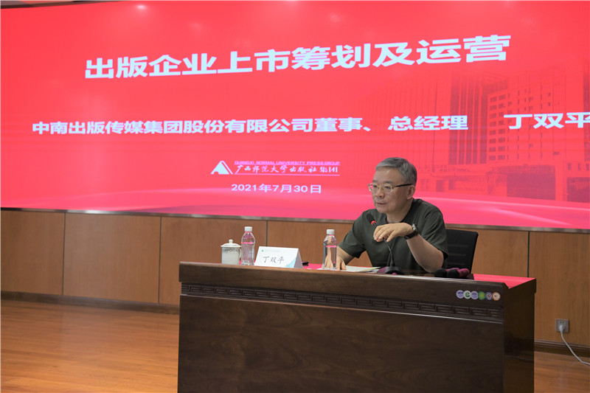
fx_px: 852
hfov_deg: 38.2
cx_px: 295
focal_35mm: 52
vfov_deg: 26.0
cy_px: 196
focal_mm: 52
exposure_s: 1/200
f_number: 4.5
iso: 1600
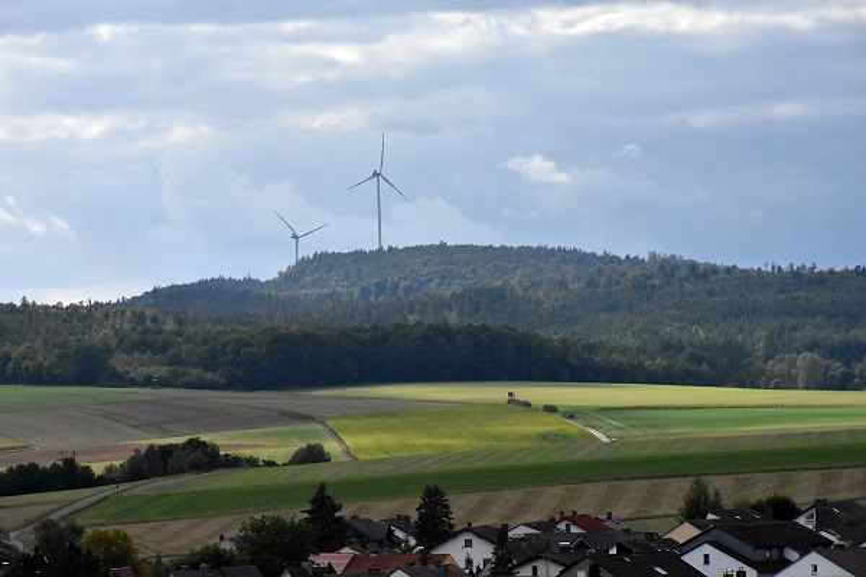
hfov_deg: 9.8
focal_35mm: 210
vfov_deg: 6.5
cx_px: 433
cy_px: 288
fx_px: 5051
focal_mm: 140
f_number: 10
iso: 1800
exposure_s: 1/8000
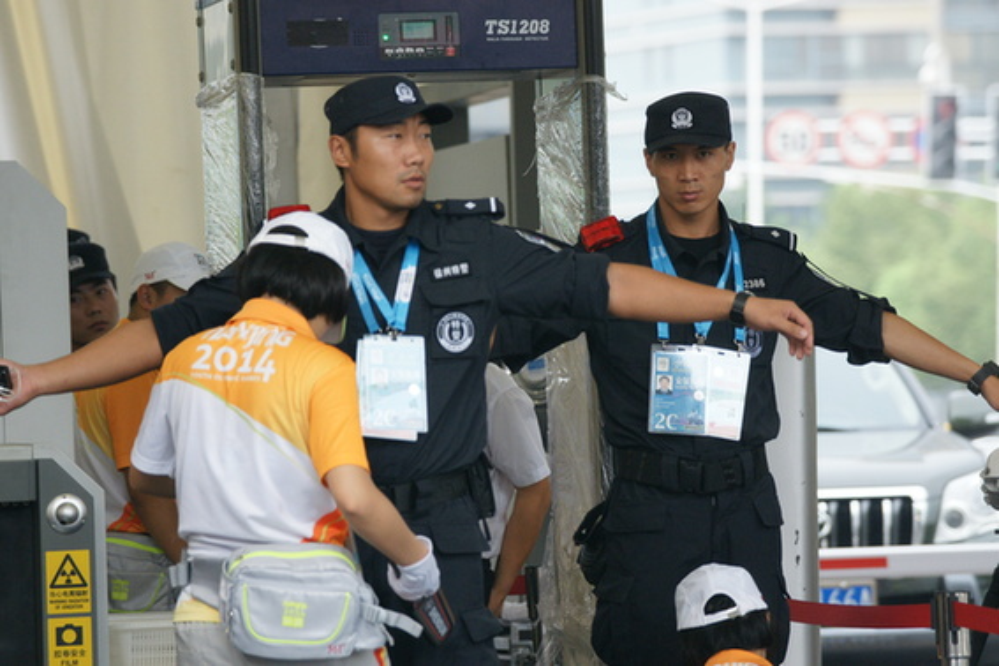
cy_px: 333
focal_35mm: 300
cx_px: 500
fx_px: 8324
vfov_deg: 4.6
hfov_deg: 6.9
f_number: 5.6
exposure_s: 1/320
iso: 800
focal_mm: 200
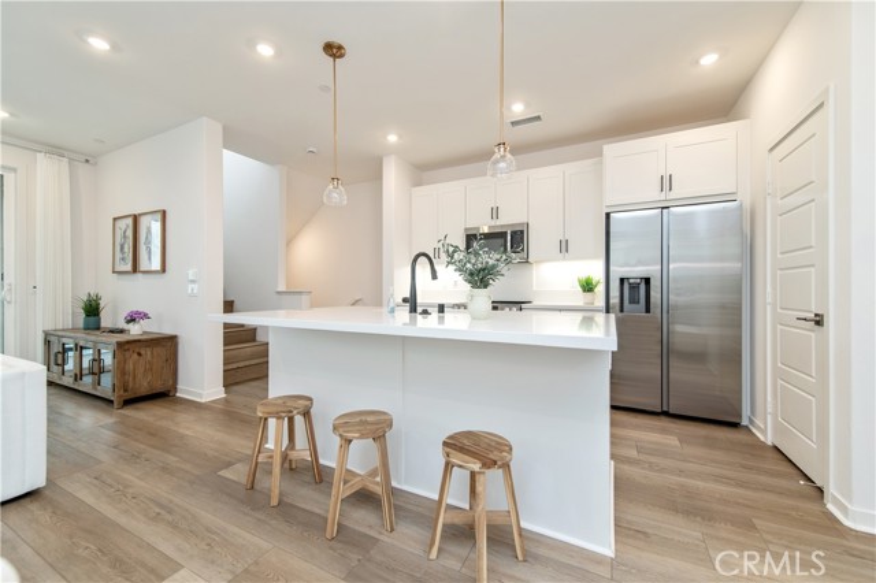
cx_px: 438
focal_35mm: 14
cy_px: 292
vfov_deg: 81.1
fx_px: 340
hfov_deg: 104.3
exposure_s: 1/60
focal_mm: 14
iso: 400
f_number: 4
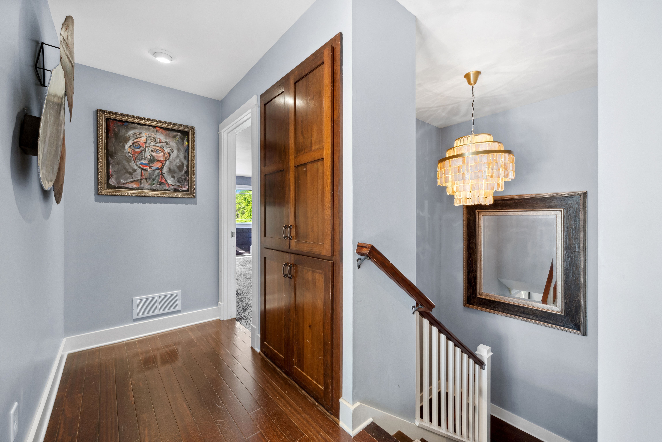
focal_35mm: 14
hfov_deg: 104.3
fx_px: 257
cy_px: 221
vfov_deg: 81.2
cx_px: 331
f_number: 8
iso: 400
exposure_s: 1/6
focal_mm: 14
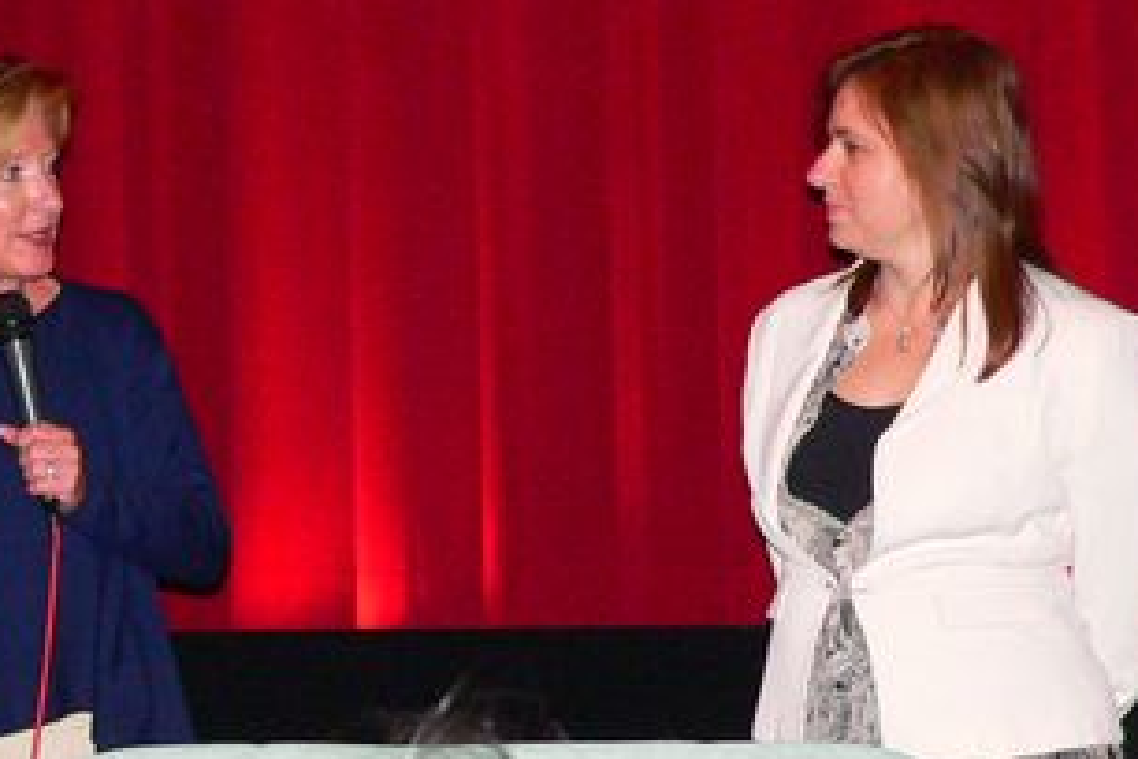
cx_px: 123
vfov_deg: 11.0
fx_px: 3919
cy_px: 268
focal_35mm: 124
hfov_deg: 16.3
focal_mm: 9.6
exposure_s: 1/60
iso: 400
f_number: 2.8
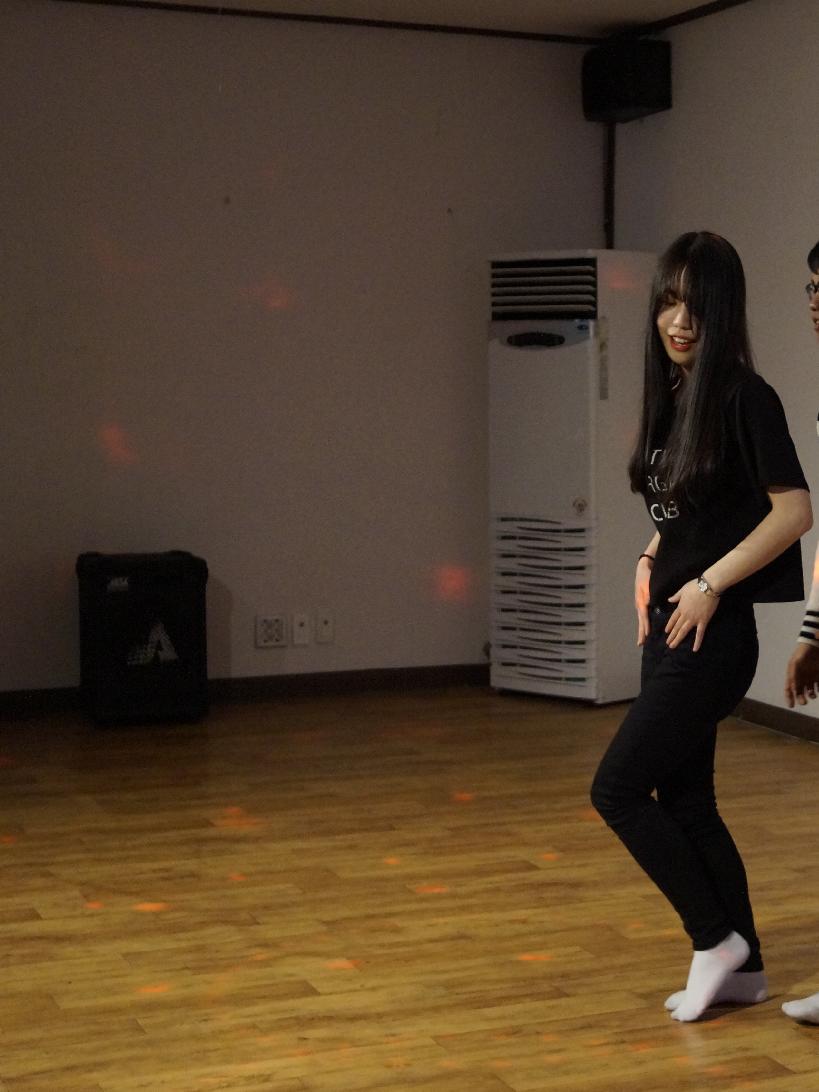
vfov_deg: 29.8
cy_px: 513
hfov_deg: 21.9
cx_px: 782
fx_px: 2050
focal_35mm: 65
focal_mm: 28
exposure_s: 1/160
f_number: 2.8
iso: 2000
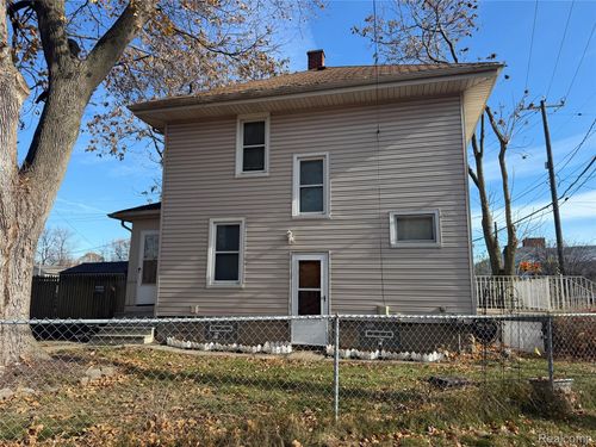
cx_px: 298
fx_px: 413
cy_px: 224
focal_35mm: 24
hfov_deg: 71.6
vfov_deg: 56.8
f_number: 1.78
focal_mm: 6.76
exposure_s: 1/2445
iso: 80
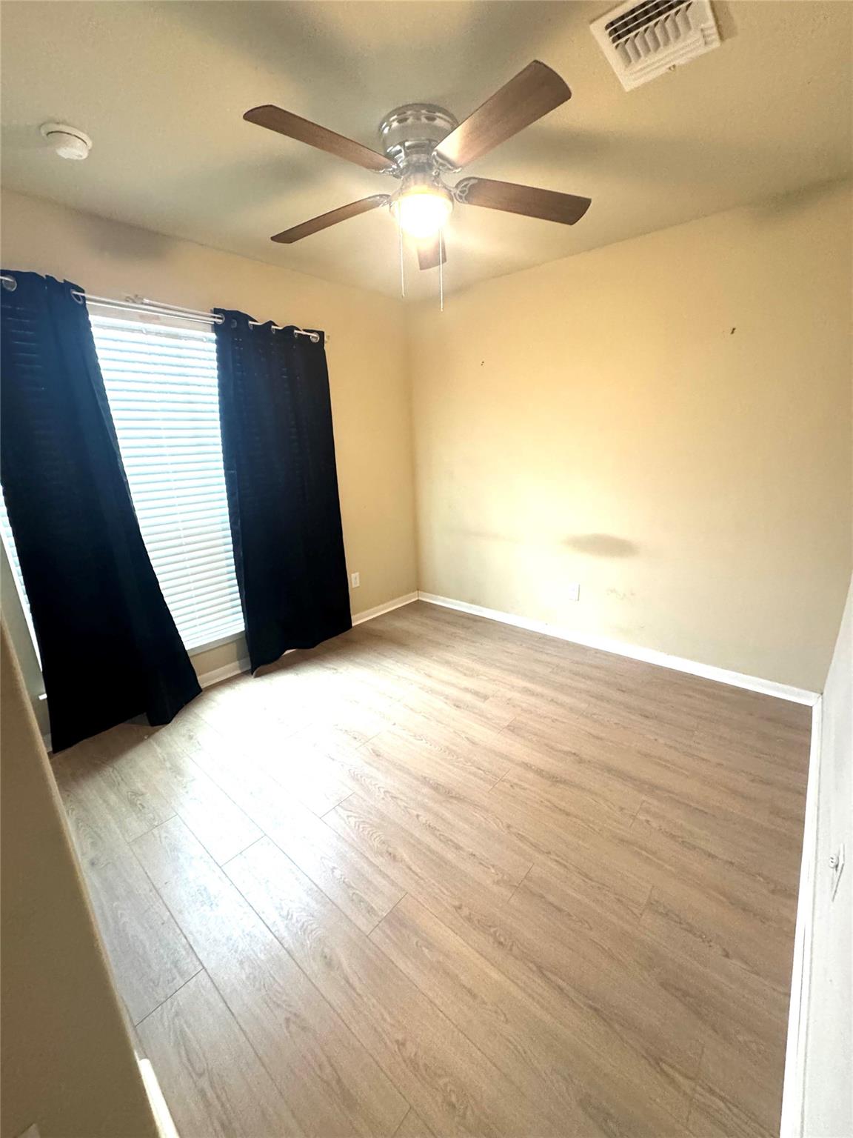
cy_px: 569
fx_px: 460
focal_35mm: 14
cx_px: 426
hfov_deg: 85.7
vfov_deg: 102.1
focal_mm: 2.22
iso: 500
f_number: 2.2
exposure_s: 1/60
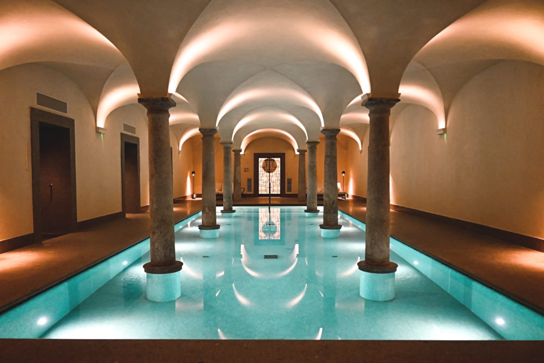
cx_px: 272
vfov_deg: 49.2
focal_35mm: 26
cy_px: 182
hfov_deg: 68.9
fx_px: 397
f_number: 3.5
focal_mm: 17.5
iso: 5000
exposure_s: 1/60
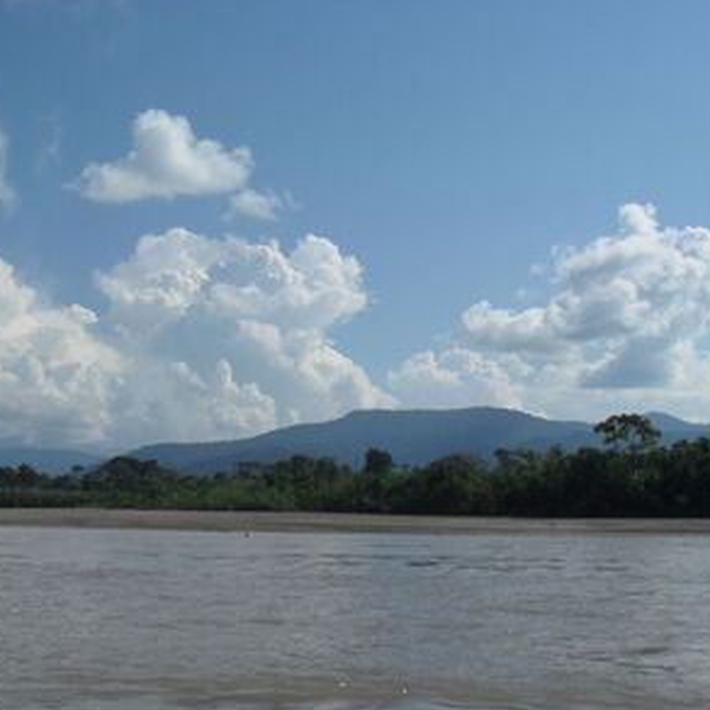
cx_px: 372
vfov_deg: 36.8
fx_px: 1067
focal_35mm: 46
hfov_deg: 36.8
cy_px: 357
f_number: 8.3
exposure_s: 1/500
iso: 80
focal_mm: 6.3
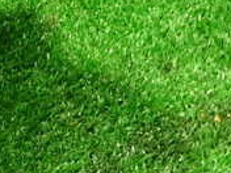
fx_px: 567
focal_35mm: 85
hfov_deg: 20.4
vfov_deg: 17.0
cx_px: -94
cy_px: 165
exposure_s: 1/30
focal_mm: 4.5
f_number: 2
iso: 500
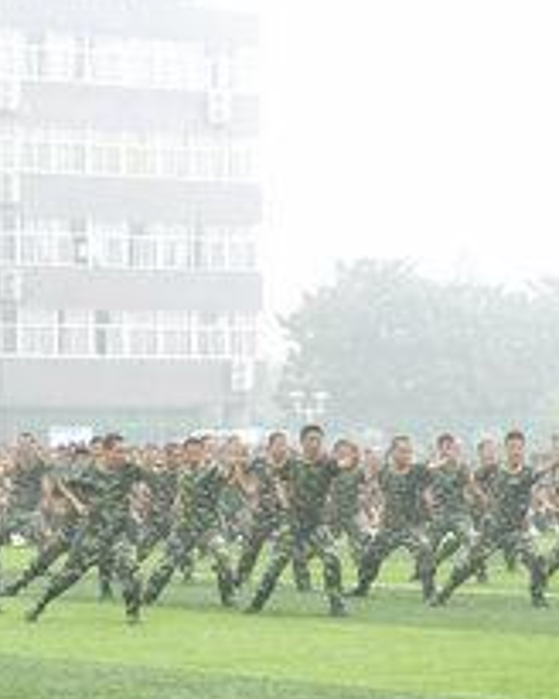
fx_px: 3309
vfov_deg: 12.0
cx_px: 239
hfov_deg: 9.7
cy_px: 496
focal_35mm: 160
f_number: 5.6
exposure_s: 1/125
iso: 640
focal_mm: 70
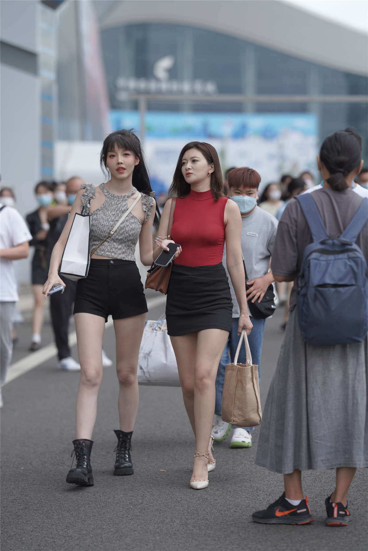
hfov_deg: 10.2
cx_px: 184
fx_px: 2070
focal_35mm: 135
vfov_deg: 15.2
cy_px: 276
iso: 640
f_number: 2.8
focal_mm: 135
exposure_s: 1/500
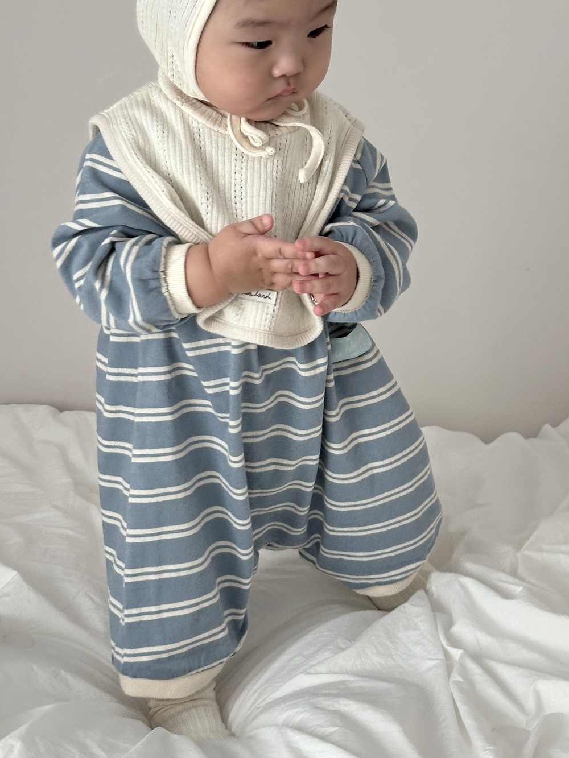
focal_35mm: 72
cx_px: 354
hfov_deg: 20.4
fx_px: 1578
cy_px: 297
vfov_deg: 27.0
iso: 80
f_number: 1.78
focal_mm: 6.86
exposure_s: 1/121
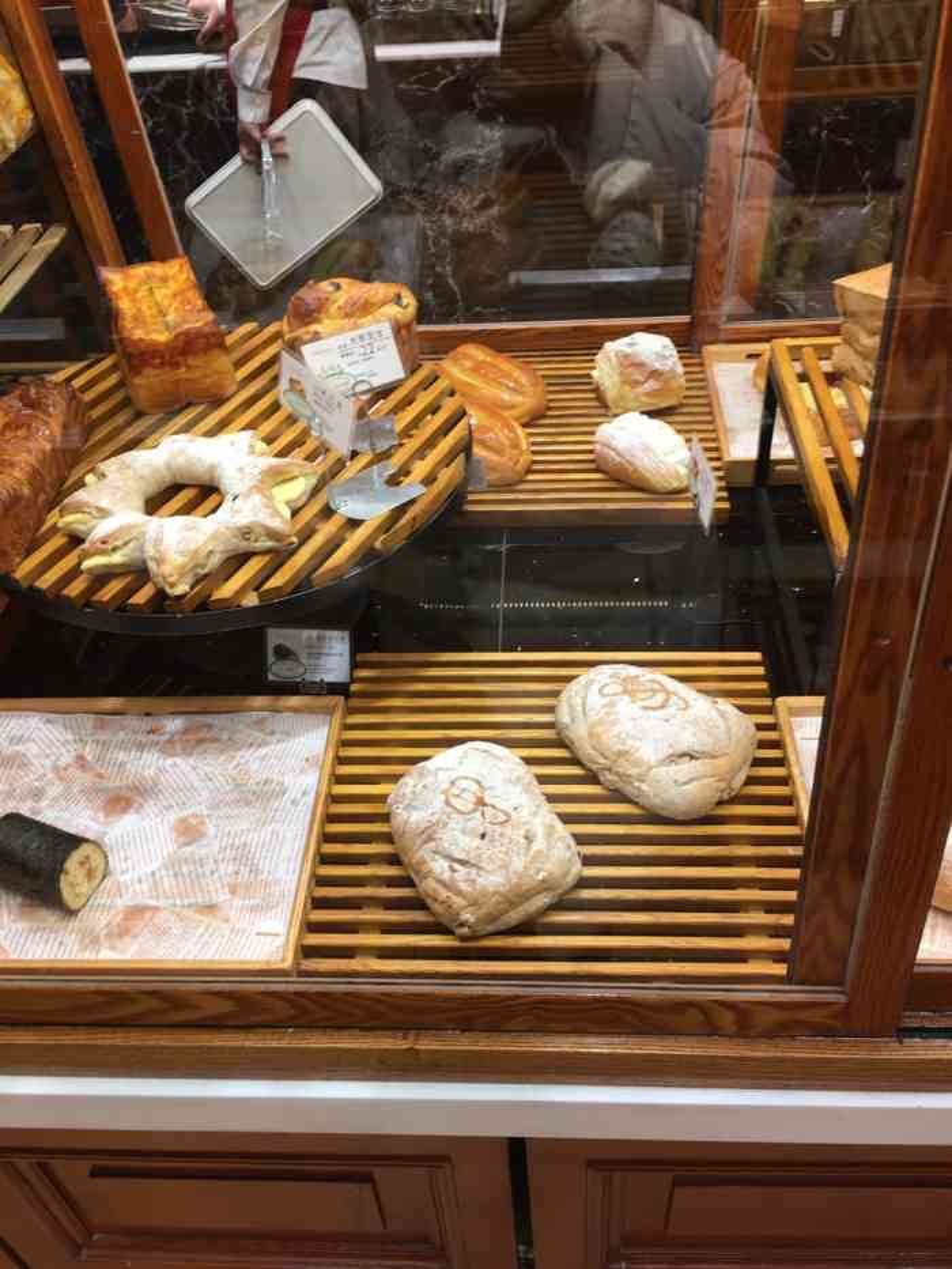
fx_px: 1063
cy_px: 634
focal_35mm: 29
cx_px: 476
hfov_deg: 48.2
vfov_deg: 61.7
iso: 32
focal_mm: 4.15
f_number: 2.2
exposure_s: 1/50
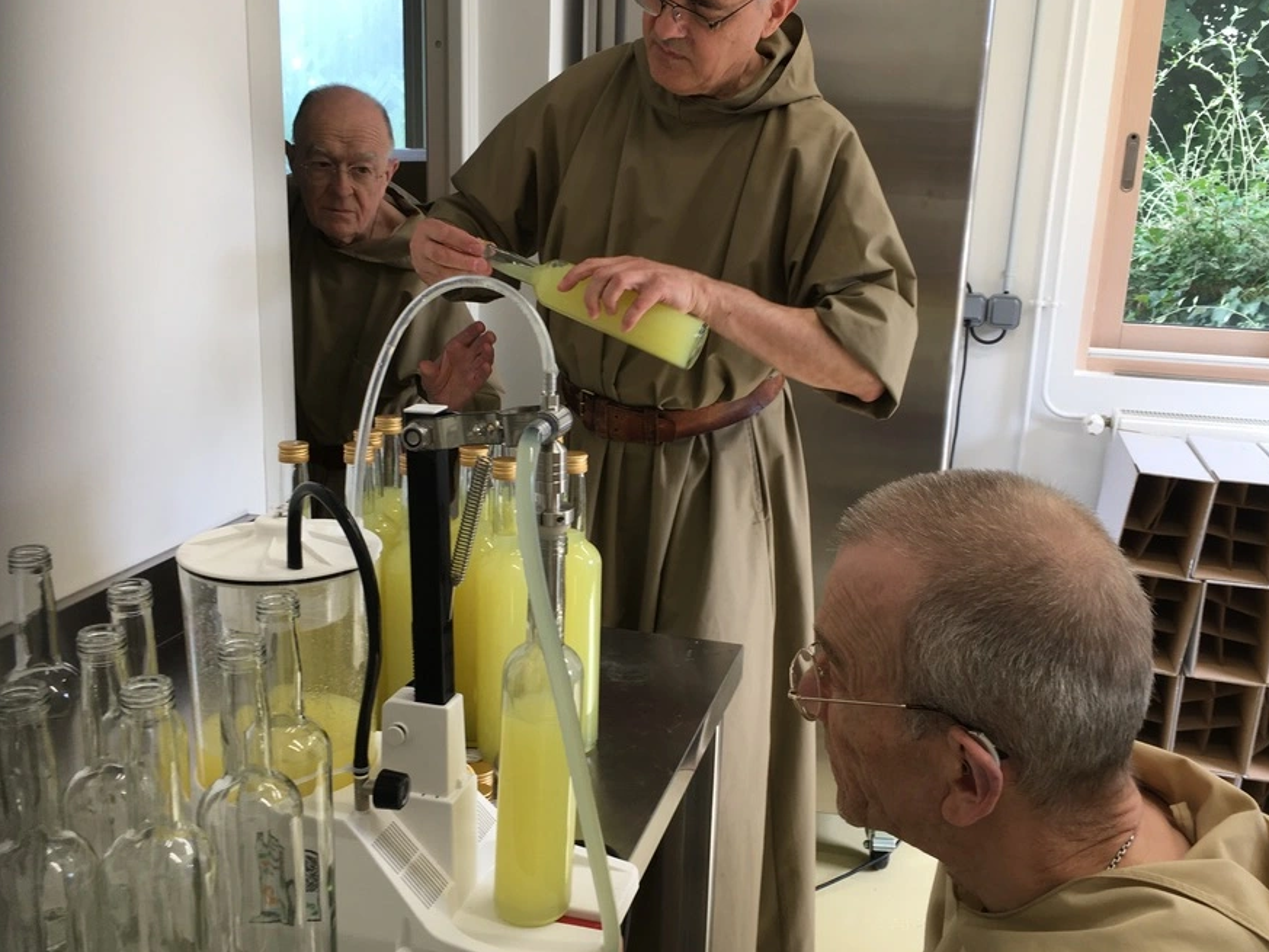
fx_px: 1247
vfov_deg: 41.8
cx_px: 650
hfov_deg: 53.9
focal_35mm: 34
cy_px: 500
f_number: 2.2
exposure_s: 1/50
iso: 25
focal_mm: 4.15
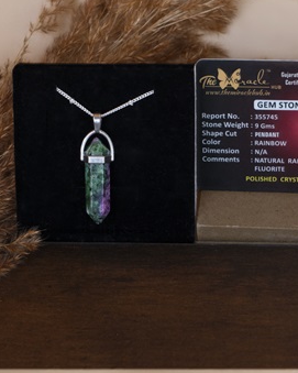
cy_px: 155
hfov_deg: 12.2
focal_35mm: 126
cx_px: 192
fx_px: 1390
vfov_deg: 15.3
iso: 250
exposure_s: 1/160
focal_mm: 70
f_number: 9
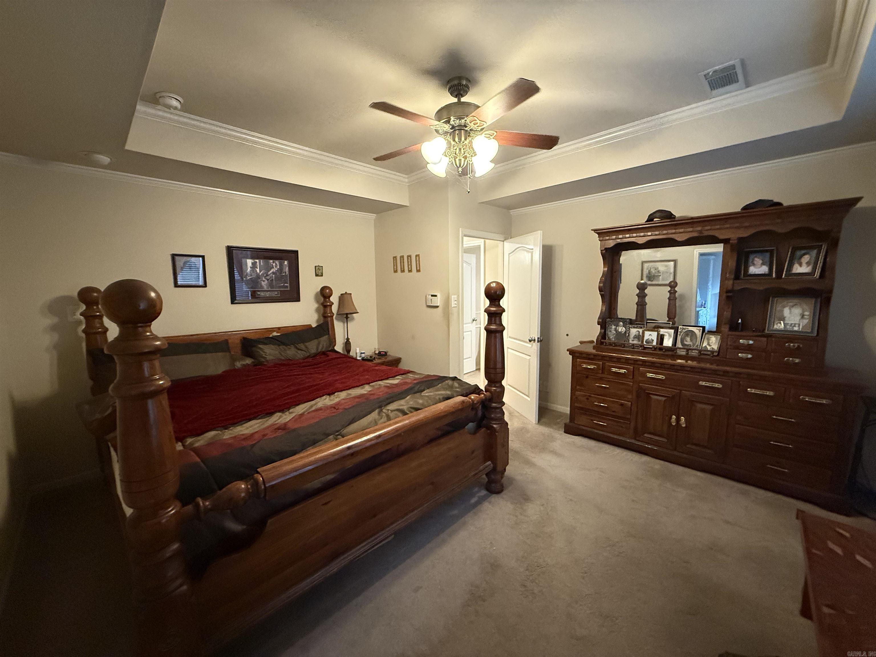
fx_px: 354
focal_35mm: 14
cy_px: 328
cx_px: 438
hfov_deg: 102.1
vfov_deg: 85.7
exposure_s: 1/60
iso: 800
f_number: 2.2
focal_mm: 2.22
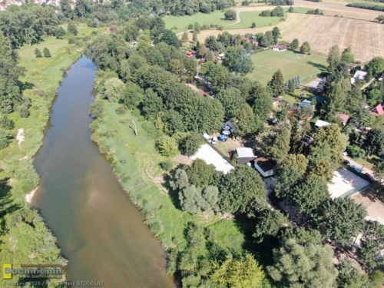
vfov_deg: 56.8
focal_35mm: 24
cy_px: 144
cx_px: 192
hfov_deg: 71.6
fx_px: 266
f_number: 2.8
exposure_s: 1/500
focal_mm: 4.39
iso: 100
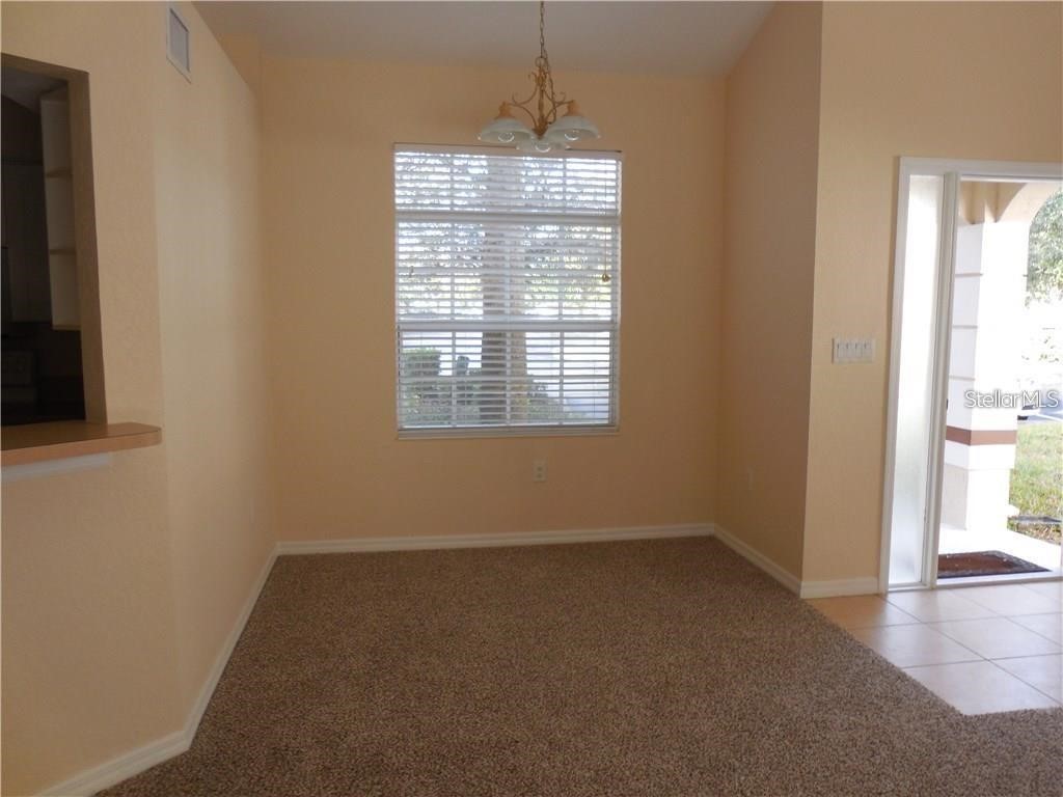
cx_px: 532
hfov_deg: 67.3
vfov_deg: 53.1
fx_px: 798
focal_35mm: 26
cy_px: 398
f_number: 3.5
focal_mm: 4.6
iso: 125
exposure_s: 1/60
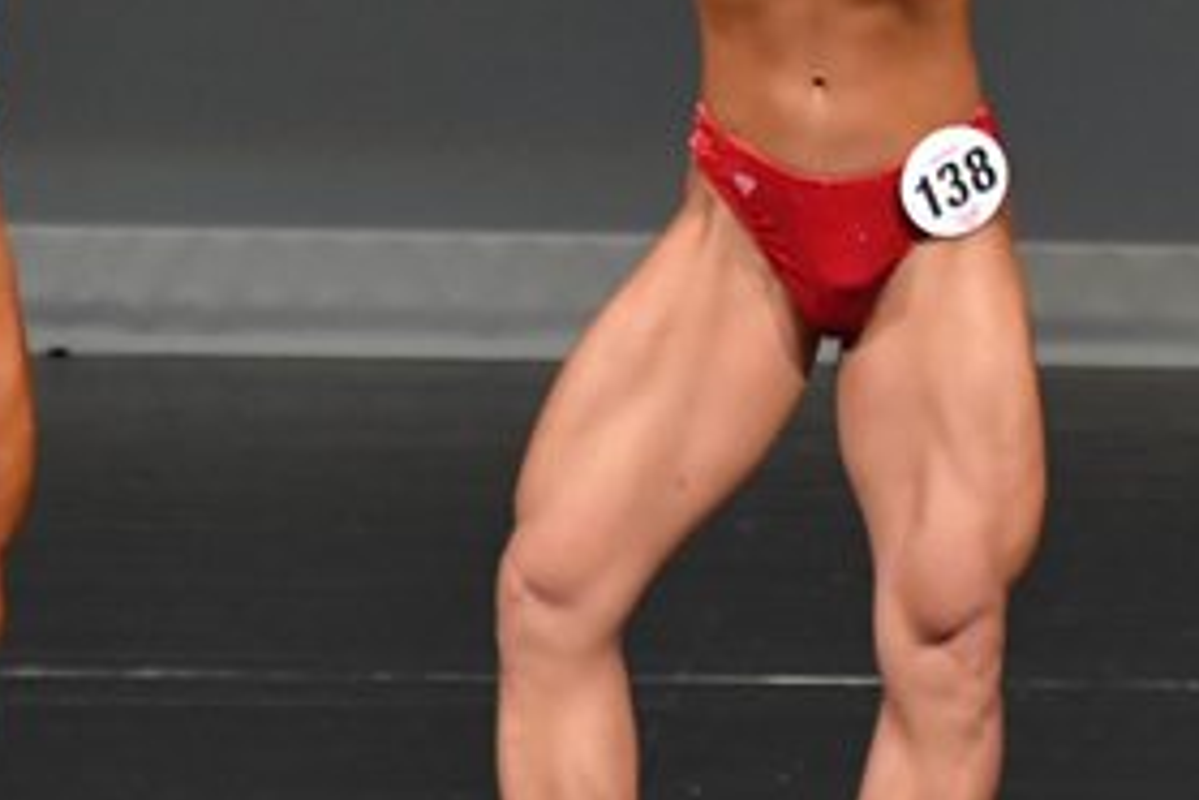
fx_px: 34735
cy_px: 267
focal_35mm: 1043
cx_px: 1438
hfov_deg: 2.0
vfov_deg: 1.3
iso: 4000
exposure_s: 1/400
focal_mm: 250
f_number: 5.6
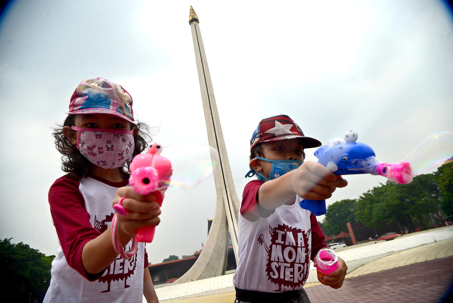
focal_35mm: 19
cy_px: 152
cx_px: 226
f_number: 5.6
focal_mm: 19
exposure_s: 1/400
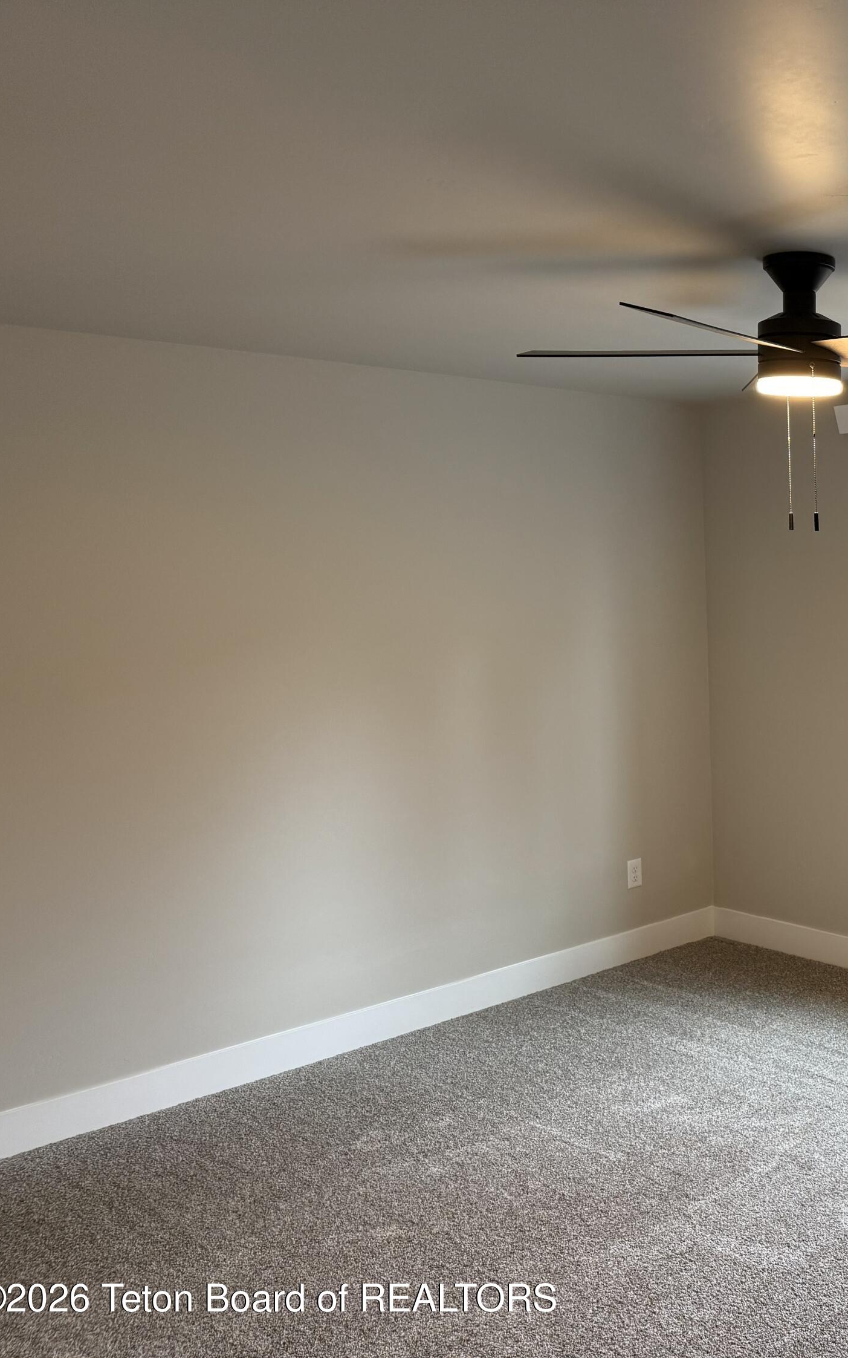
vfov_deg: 56.7
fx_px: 1257
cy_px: 680
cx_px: 881
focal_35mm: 34
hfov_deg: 33.5
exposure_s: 1/60
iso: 125
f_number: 1.78
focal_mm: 6.76
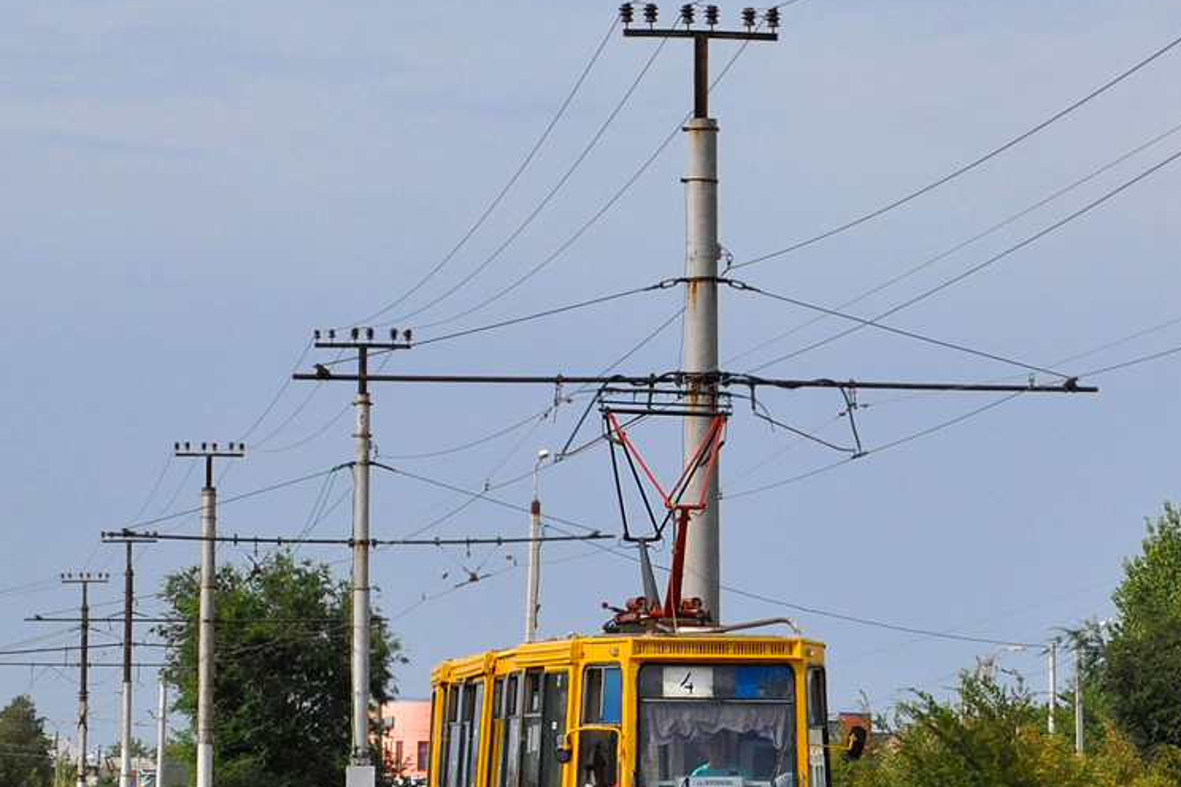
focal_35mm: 127
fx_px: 4164
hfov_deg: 16.0
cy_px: 493
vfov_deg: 10.8
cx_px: 957
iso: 200
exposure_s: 1/500
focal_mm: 45
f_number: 8
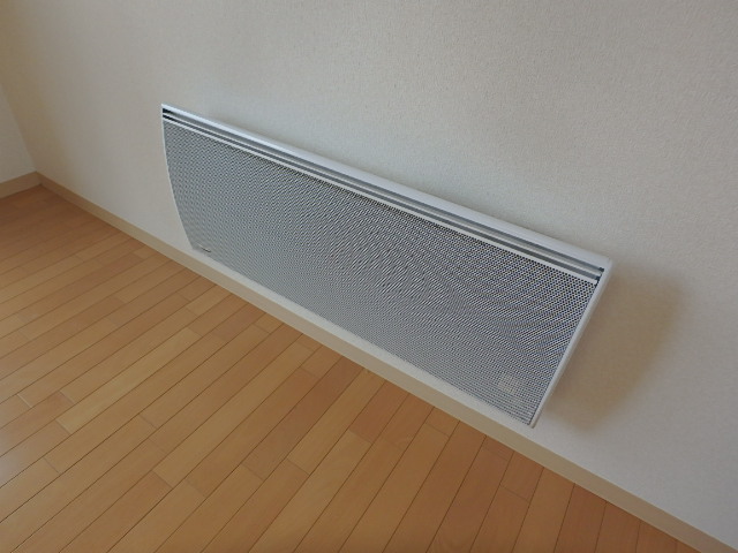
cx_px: 369
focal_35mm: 21
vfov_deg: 63.4
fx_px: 448
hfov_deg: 79.0
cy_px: 276
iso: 125
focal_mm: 3.7
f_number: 3.5
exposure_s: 1/80
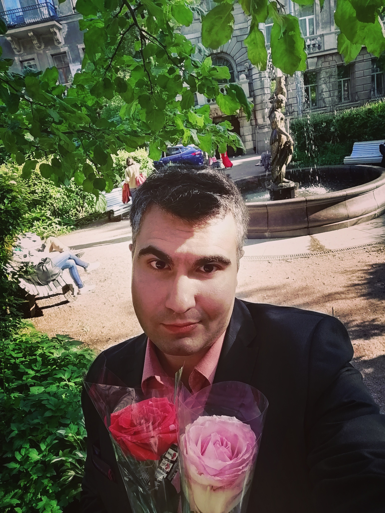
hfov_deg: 53.1
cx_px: 192
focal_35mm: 26
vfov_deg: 67.3
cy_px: 256
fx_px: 386
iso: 80
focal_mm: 3.03
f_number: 0.95
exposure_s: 1/100
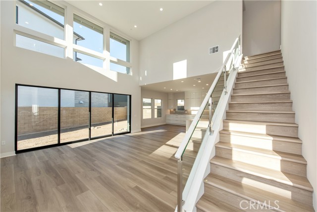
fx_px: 123
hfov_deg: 104.2
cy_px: 106
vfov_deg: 81.2
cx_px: 158
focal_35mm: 14
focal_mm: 14
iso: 100
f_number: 6.3
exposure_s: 1/160
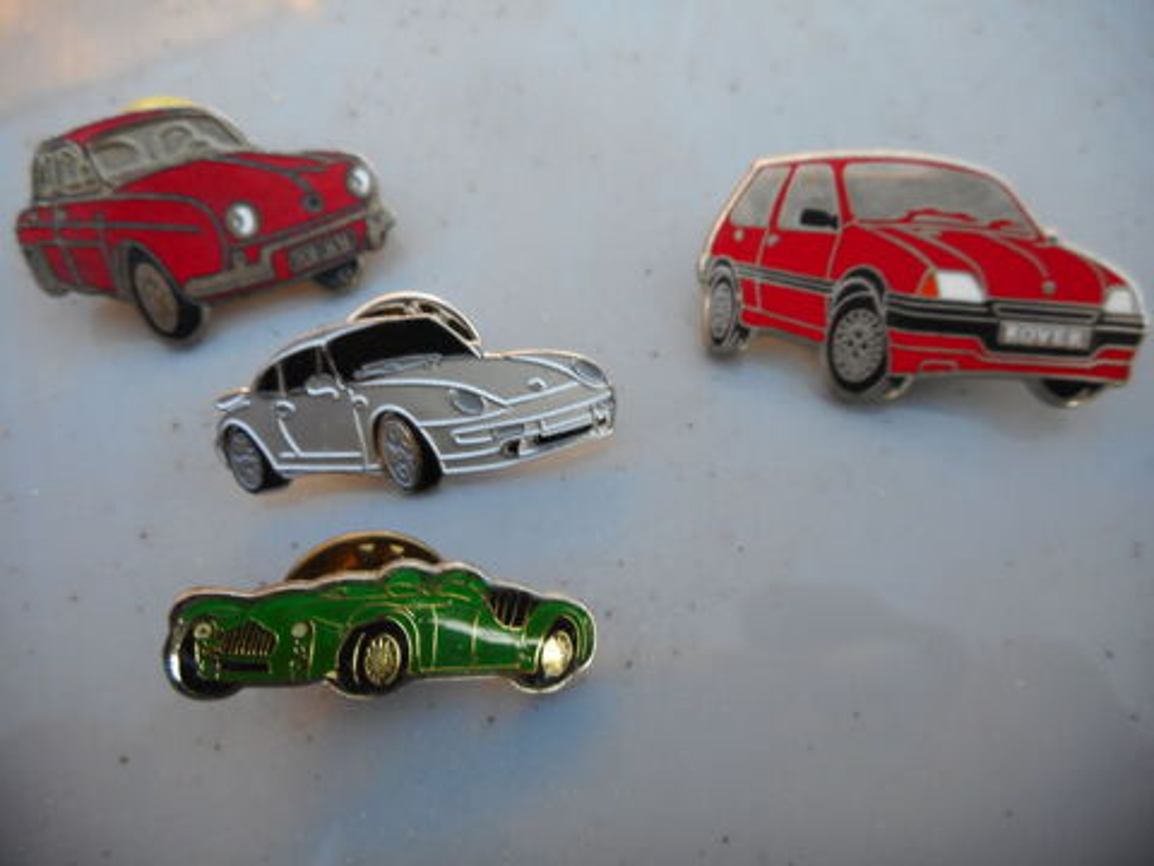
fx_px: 967
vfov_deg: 48.2
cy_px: 433
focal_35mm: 29
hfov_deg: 61.7
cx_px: 577
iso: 80
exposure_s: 1/40
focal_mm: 5.2
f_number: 4
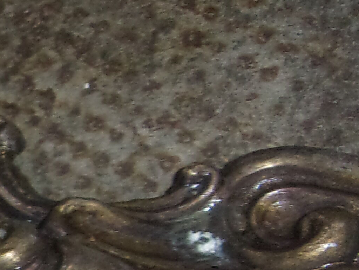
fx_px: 1307
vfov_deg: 11.2
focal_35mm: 126
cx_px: -390
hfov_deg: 13.2
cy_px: 419
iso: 200
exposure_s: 1/34
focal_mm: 5.1
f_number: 3.9
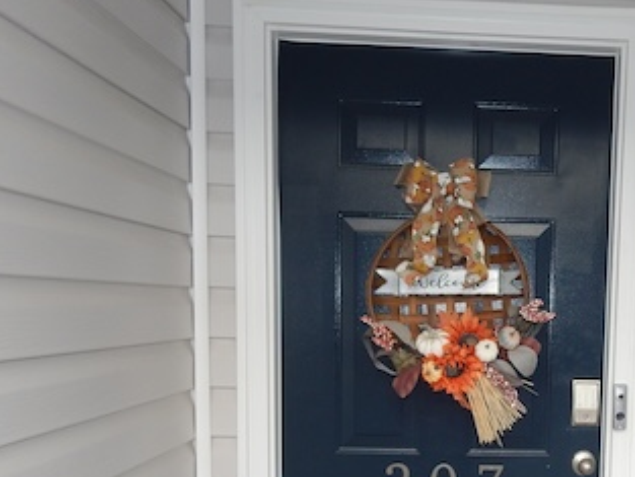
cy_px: 410
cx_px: 511
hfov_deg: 40.3
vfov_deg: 31.0
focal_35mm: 45
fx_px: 826
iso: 125
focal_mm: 4
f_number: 3
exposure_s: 1/500
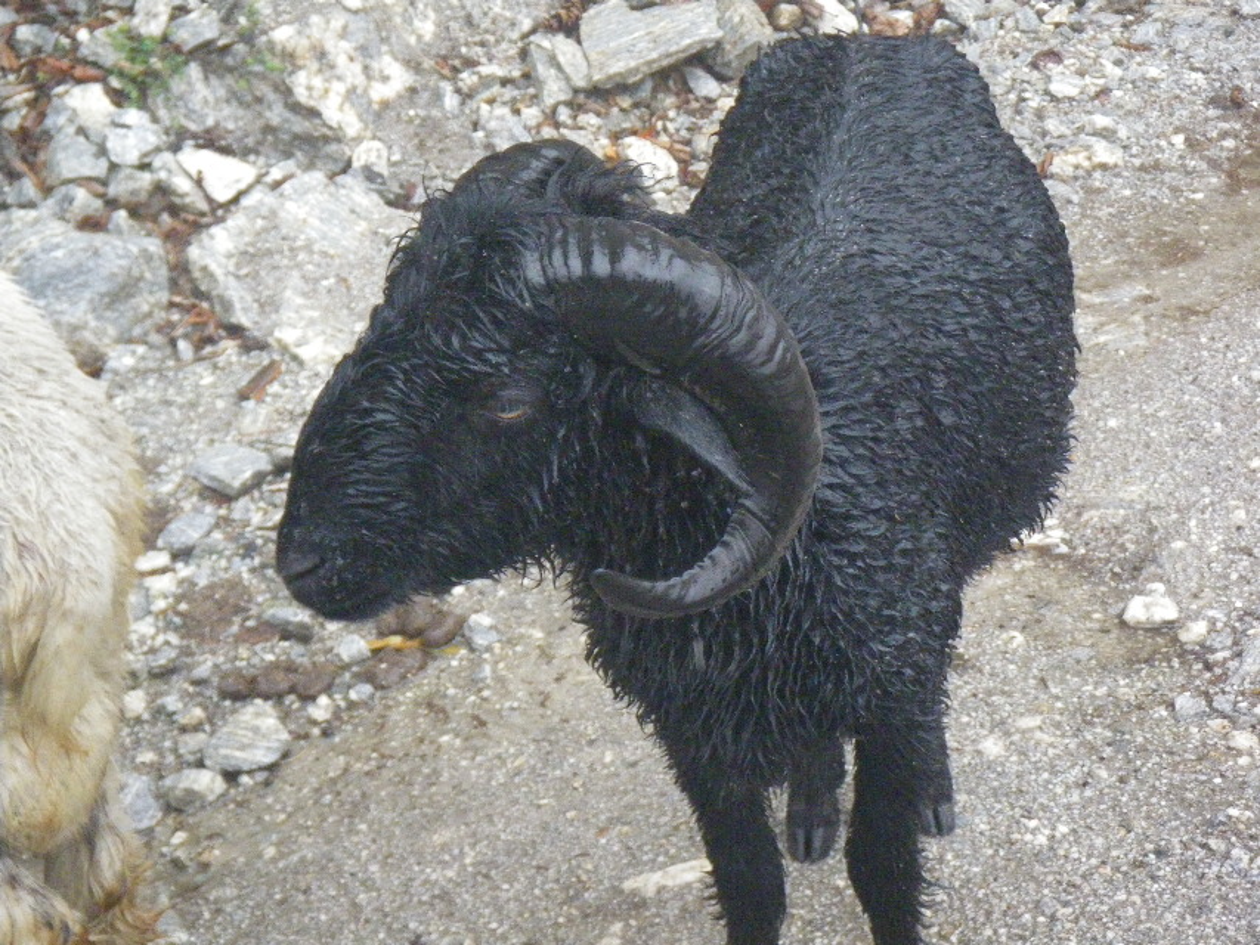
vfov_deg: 19.1
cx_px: 630
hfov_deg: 25.3
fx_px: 2803
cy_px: 472
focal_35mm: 77
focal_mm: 13.7
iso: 800
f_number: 4.8
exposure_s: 1/40
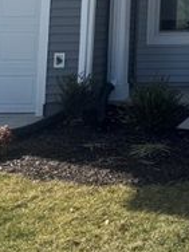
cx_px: 323
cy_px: -81
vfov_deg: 20.8
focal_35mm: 85
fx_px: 619
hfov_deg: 15.3
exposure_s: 1/4049
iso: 80
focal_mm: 6.76
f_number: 1.78
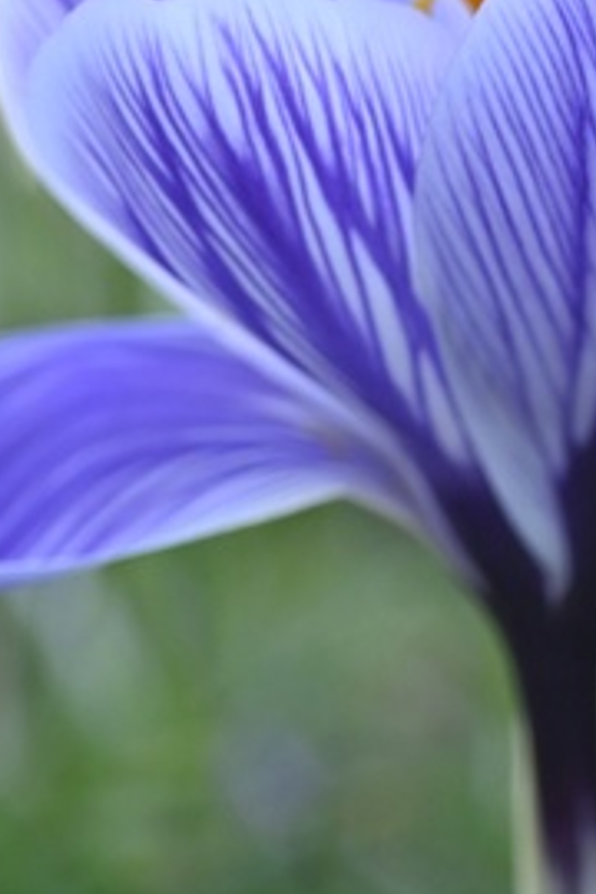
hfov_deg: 5.1
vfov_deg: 7.7
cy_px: 371
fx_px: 6655
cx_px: 215
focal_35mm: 268
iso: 400
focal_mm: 70
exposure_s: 1/200
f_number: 8
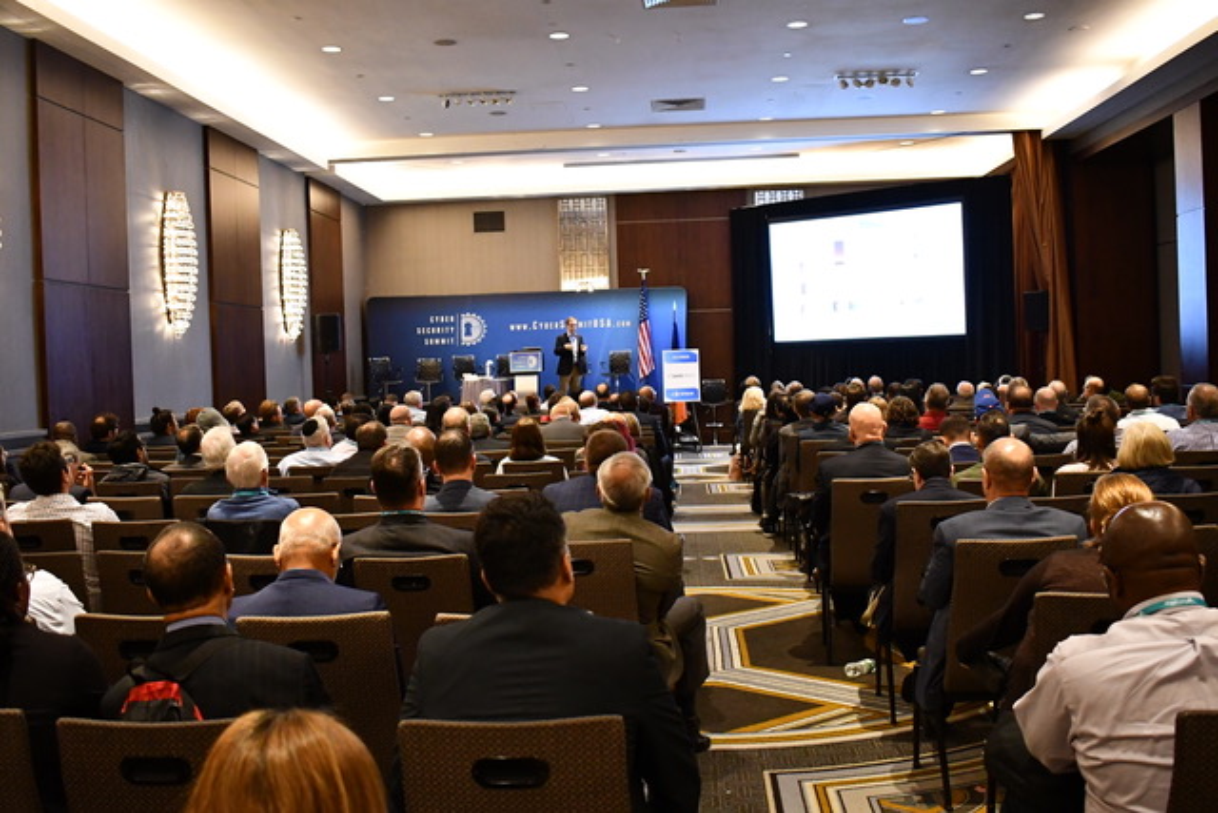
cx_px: 609
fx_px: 1218
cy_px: 406
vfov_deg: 36.9
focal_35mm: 36
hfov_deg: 53.1
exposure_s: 1/100
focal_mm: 18
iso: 3200
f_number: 3.5
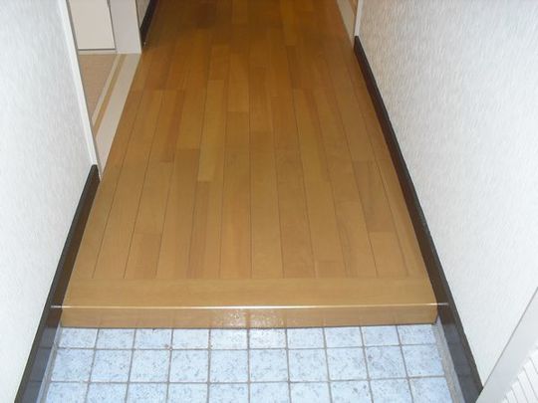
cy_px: 202
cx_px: 269
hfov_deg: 51.4
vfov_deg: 39.7
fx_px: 560
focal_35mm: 36
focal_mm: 6.3
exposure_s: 1/60
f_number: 3.1
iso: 200
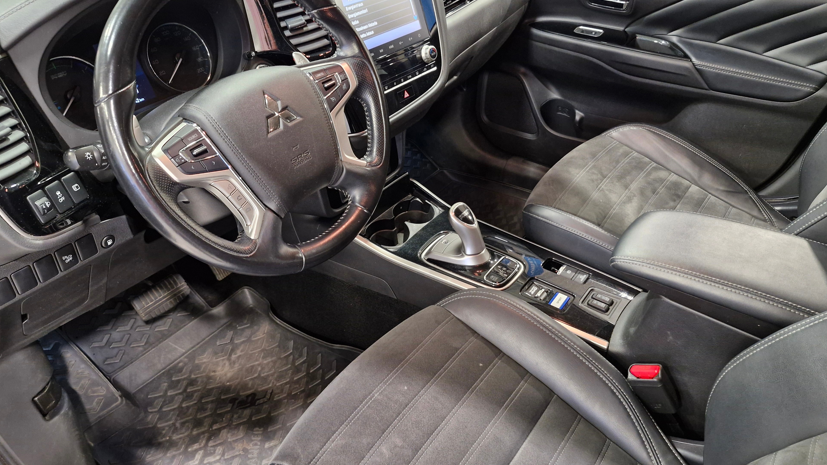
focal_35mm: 26
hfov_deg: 71.9
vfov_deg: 44.4
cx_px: 409
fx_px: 570
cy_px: 235
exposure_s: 1/33
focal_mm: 5.54
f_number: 1.8
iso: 640
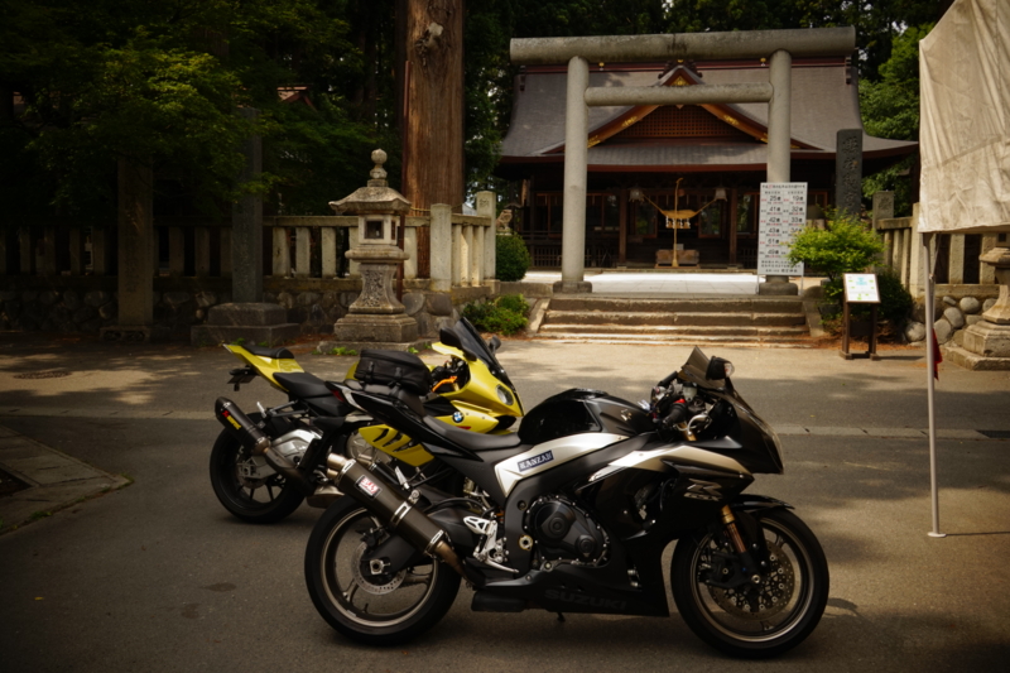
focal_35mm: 36
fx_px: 1010
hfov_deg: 53.1
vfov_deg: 36.9
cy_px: 336
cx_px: 505
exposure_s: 1/125
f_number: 9.5
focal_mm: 24
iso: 100
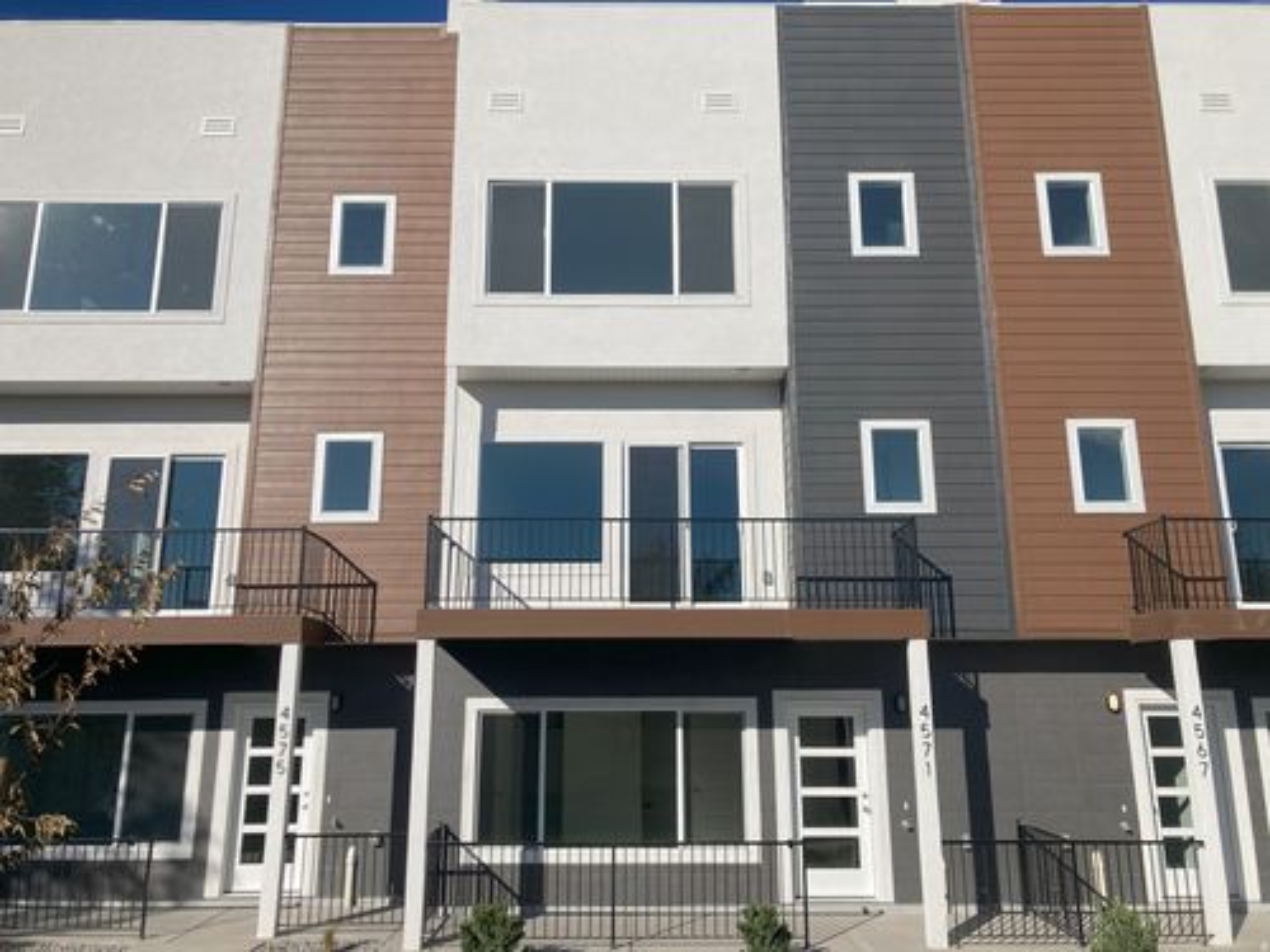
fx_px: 1027
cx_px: 635
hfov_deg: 63.4
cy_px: 476
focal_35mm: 28
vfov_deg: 49.7
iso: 20
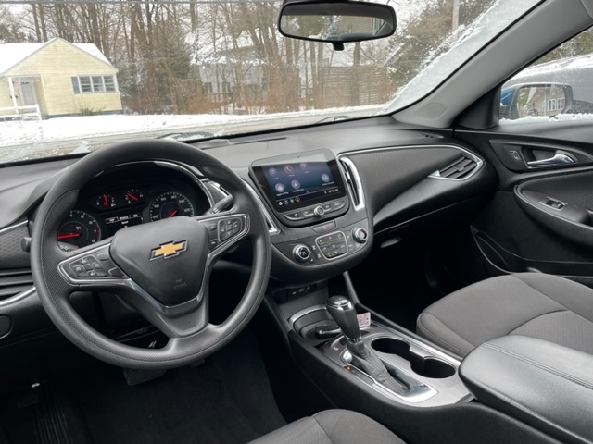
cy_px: 222
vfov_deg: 53.1
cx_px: 296
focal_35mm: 26
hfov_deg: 67.3
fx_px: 445
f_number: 1.6
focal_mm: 4.2
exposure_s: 1/121
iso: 50
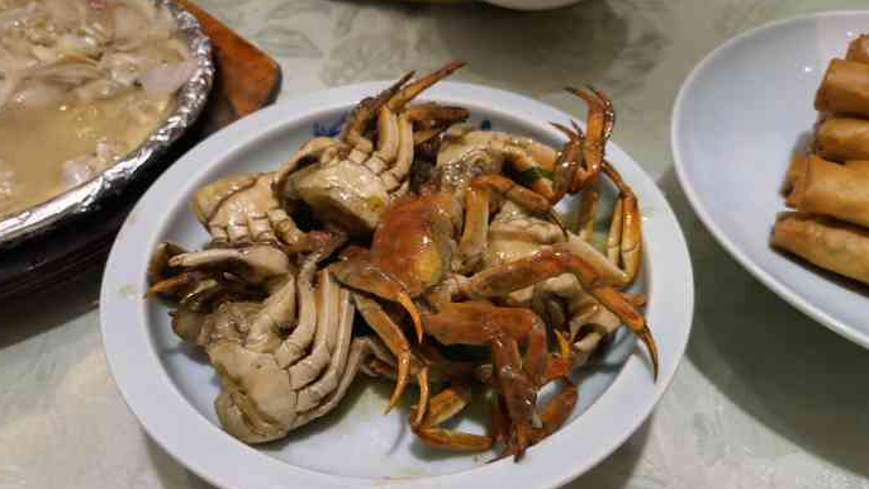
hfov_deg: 64.3
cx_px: 428
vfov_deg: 38.7
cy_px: 301
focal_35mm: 30
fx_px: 691
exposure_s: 1/357
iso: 160
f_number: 1.9
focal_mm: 6.67
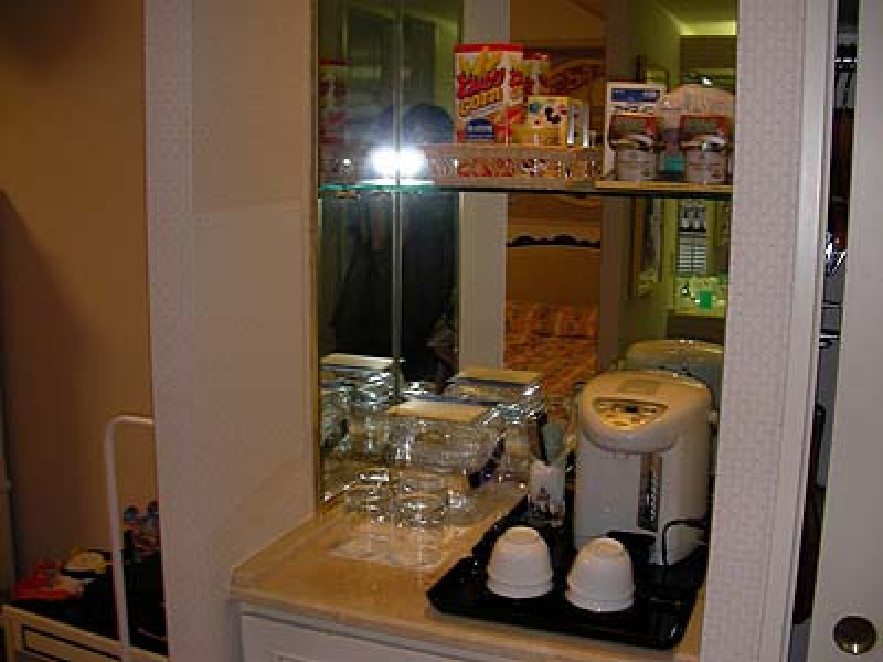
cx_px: 442
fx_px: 1046
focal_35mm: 41
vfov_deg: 35.1
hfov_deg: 45.8
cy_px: 331
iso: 100
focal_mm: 6.3
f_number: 3.5
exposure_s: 1/30
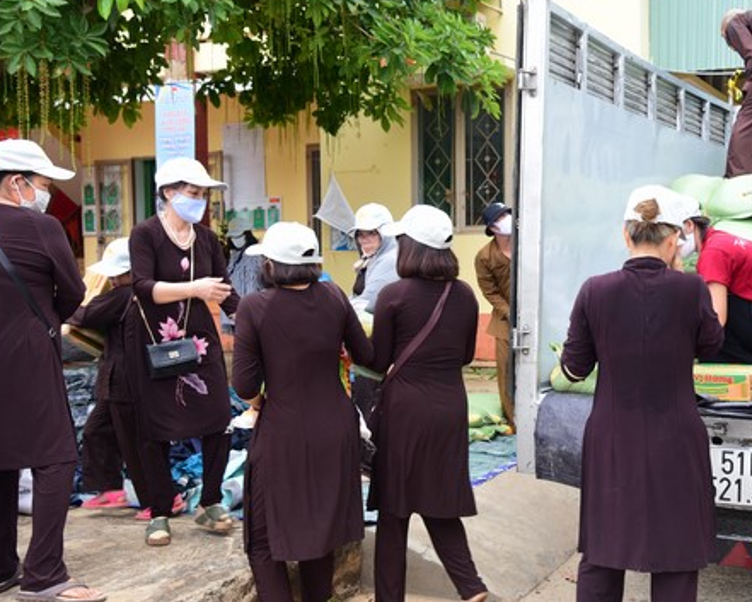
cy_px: 317
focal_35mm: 47
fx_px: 1046
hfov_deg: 38.8
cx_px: 535
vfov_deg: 32.1
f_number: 5.6
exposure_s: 1/100
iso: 160
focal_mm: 34
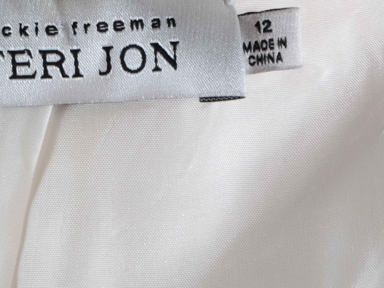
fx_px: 2805
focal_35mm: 253
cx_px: 97
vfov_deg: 5.9
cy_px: 119
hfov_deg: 7.8
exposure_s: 1/80
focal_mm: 105
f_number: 22
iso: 400
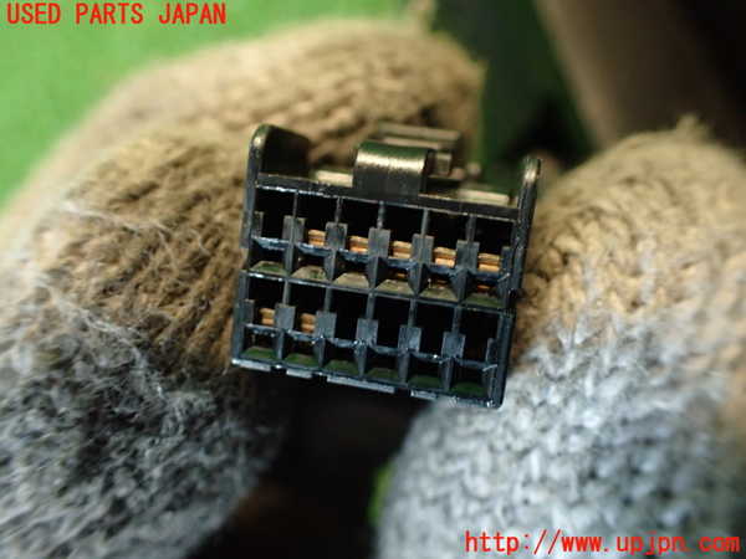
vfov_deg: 46.8
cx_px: 373
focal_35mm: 30
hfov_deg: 60.0
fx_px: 647
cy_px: 280
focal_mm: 5.4
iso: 500
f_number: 2.3
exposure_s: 1/30
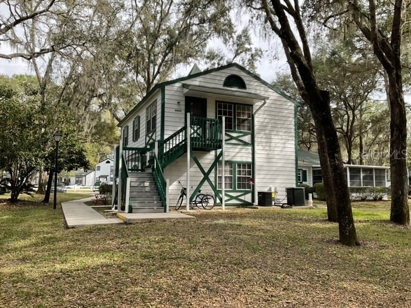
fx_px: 344
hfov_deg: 61.7
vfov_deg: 48.2
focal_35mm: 29
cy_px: 154
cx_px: 206
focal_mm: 3
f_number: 1.8
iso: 16
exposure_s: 1/642
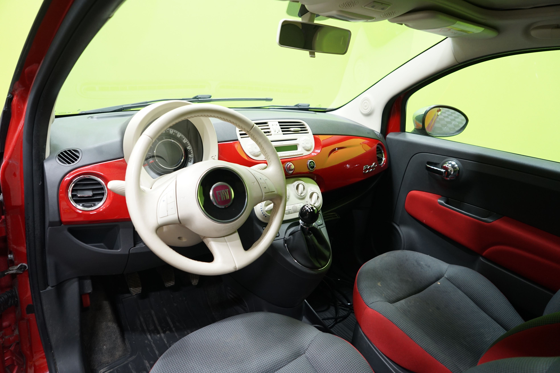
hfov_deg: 73.7
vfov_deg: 53.1
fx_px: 373
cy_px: 186
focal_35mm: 24
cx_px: 280
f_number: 4.5
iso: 1000
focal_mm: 24
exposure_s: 1/20
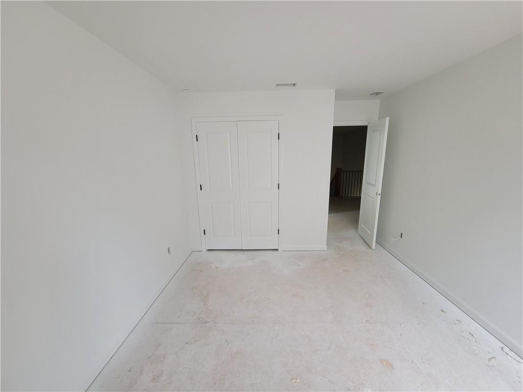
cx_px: 262
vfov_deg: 89.9
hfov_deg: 106.2
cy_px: 196
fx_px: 196
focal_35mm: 13
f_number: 2.2
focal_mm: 2.2
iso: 200
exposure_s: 1/60.2
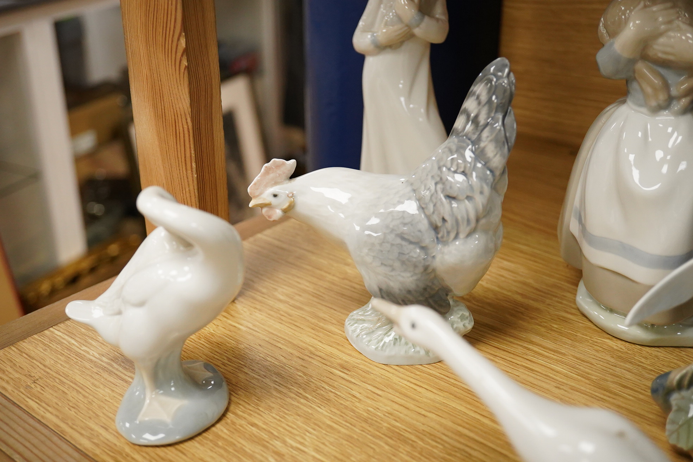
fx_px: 866
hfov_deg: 43.6
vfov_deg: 29.9
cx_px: 346
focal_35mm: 45
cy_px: 231
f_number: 6.3
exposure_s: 1/400
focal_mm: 30
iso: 2500
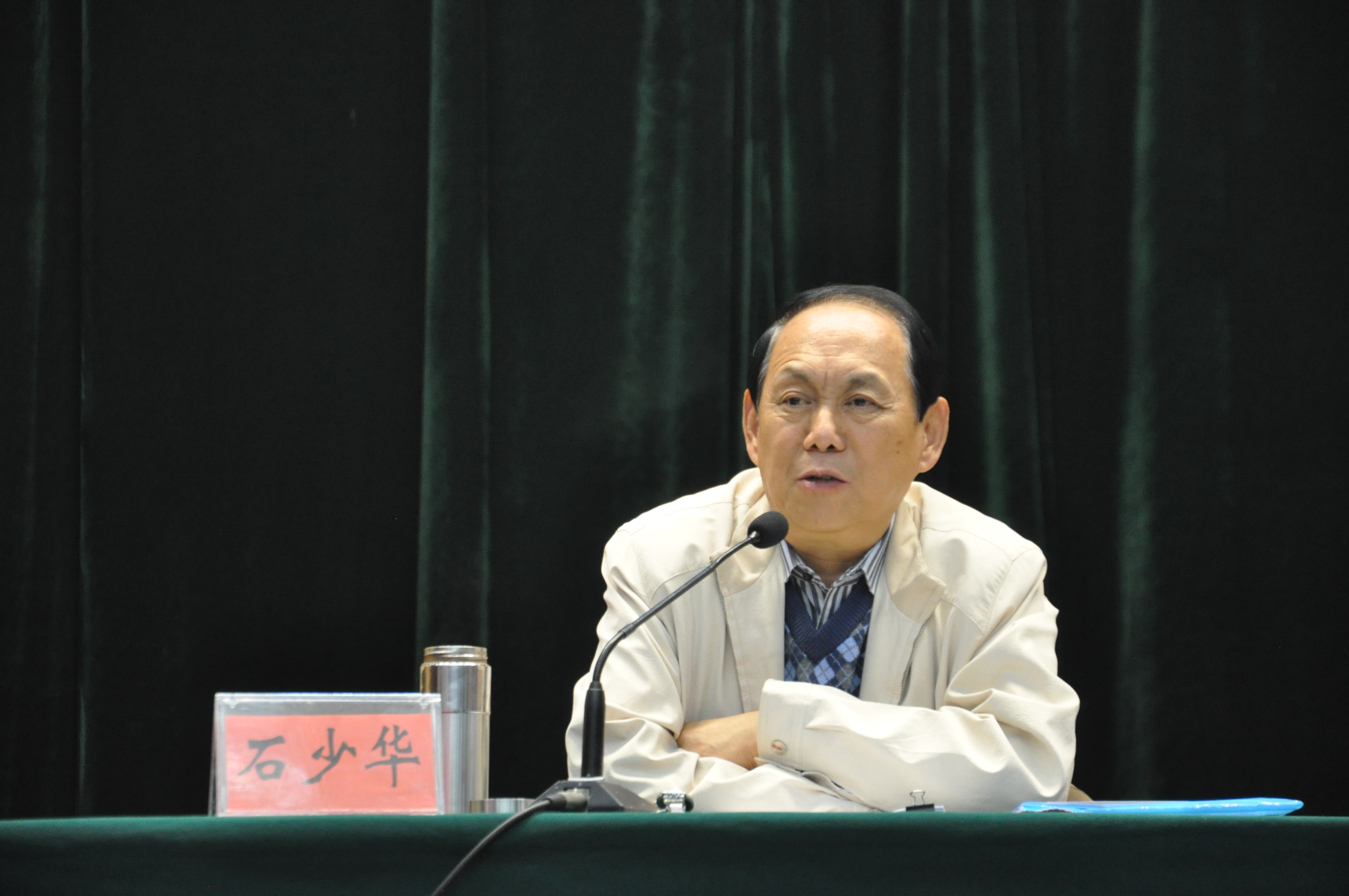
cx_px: 674
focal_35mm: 158
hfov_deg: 13.1
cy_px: 448
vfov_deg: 8.7
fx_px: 5895
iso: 1600
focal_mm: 105
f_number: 5.6
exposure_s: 1/20
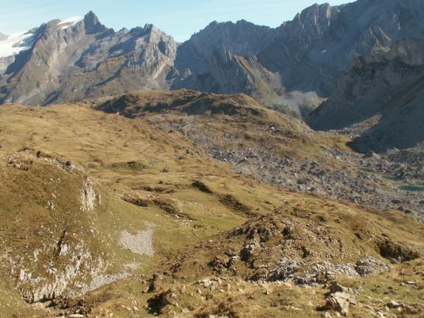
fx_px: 502
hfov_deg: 45.6
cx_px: 179
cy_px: 161
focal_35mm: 41
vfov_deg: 35.2
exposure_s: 1/100
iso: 50
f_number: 8
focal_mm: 5.86
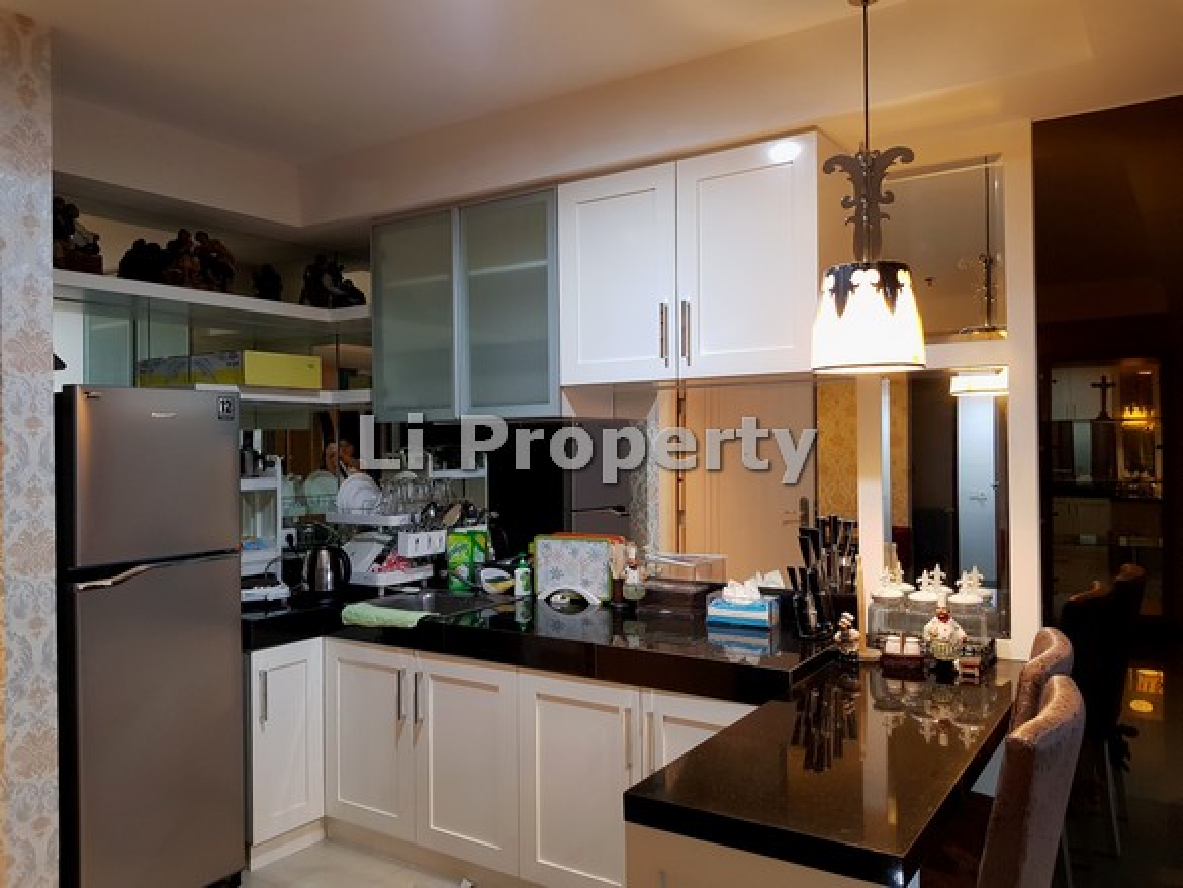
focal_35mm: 26
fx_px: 889
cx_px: 592
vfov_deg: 53.1
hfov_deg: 67.3
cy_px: 444
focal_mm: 4.3
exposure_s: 1/33
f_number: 1.7
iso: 250
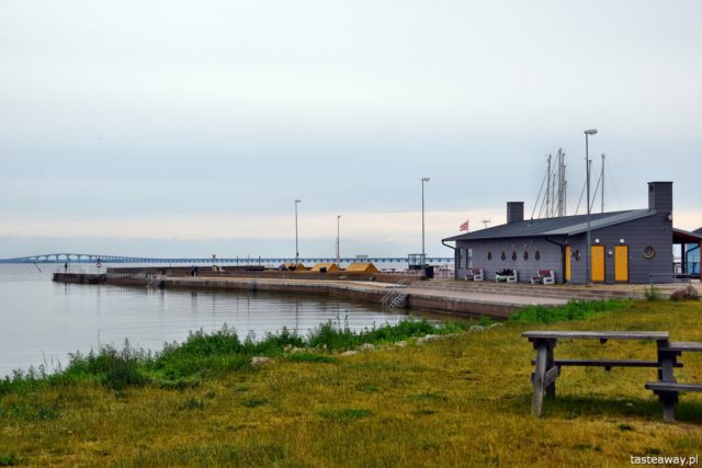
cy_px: 234
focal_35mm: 57
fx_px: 1112
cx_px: 351
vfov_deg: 23.8
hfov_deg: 35.0
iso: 100
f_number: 8
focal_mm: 38
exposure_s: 1/250
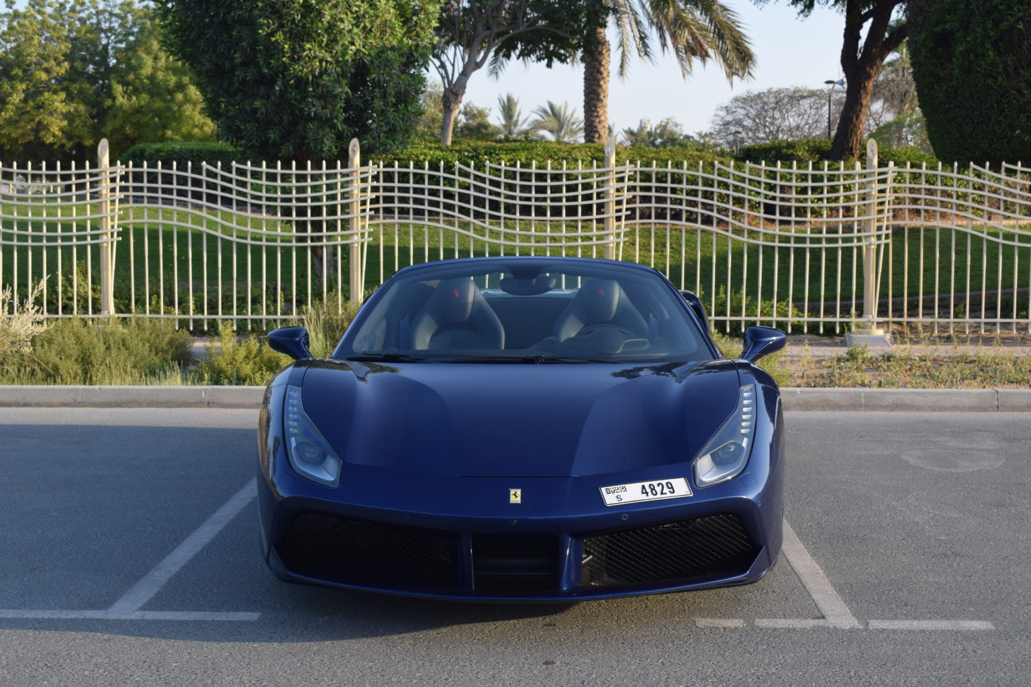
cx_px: 516
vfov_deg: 26.5
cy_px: 344
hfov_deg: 38.9
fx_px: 1460
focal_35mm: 51
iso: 320
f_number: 8
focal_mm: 34
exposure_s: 1/250
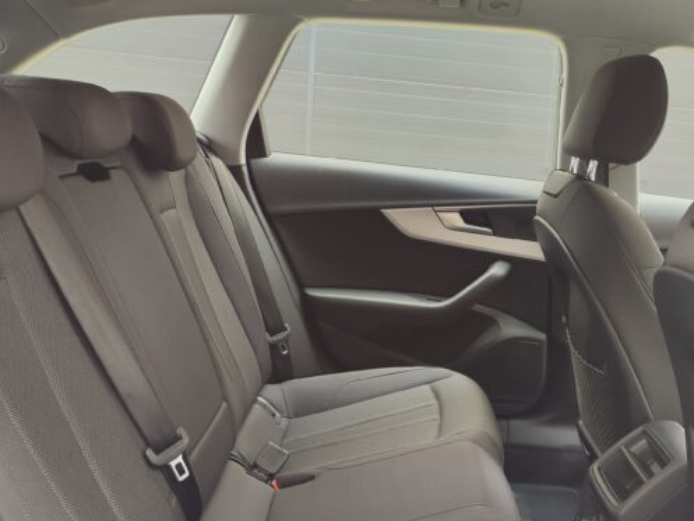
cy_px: 373
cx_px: 391
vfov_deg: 38.0
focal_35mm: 37
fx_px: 742
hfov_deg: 50.0
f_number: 1.69
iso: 334
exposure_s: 1/83.8
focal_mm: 7.01
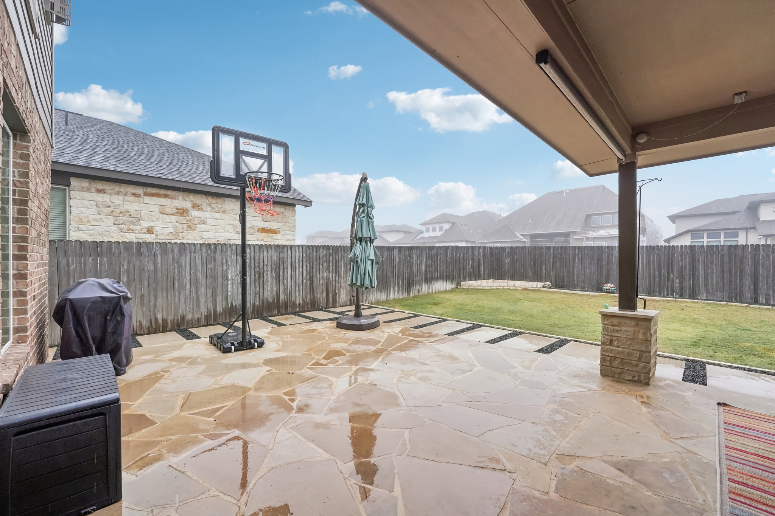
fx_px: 301
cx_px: 388
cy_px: 258
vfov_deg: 81.2
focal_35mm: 14
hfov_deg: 104.3
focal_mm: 14
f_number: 8
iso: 800
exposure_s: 1/160
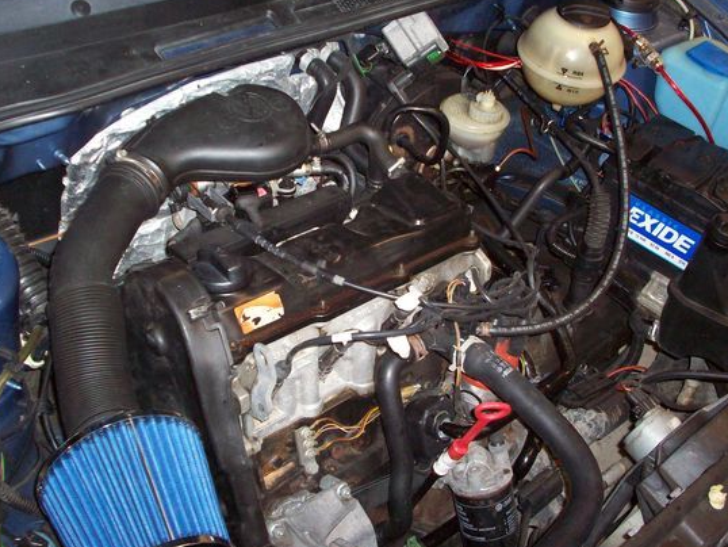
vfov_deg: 32.9
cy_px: 264
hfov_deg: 42.9
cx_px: 382
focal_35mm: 44
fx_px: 926
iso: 160
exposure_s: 1/64
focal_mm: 6.2
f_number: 2.8
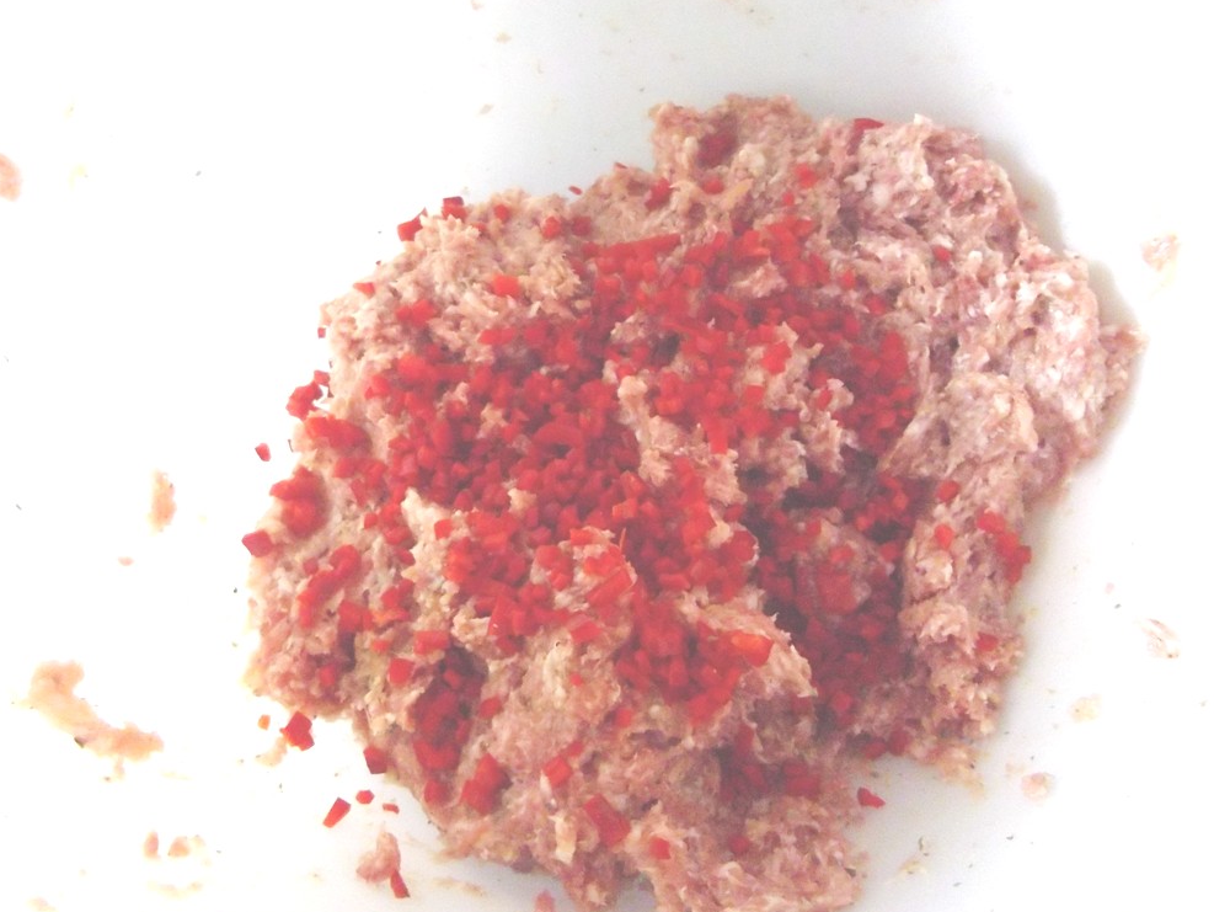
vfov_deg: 49.8
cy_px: 458
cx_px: 590
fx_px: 982
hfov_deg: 63.4
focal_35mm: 28
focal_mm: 4.9
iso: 686
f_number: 3.2
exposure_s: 1/50
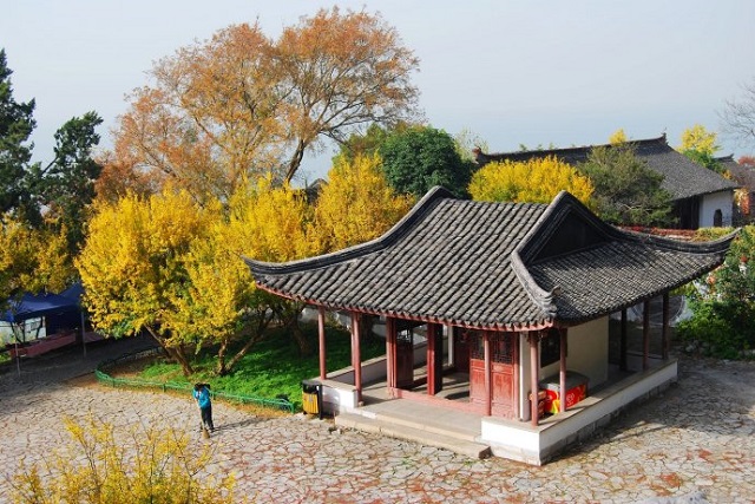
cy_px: 252
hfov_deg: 42.3
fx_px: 975
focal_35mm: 46
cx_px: 378
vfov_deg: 29.0
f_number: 7.1
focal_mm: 31
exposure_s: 1/200
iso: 100
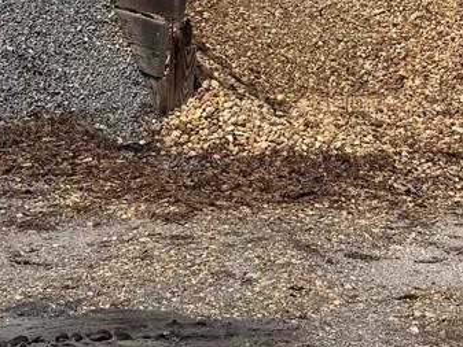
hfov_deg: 17.1
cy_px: -252
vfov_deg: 12.1
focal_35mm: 114
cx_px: 383
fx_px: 1525
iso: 80
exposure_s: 1/14286
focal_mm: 6.76
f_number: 1.78
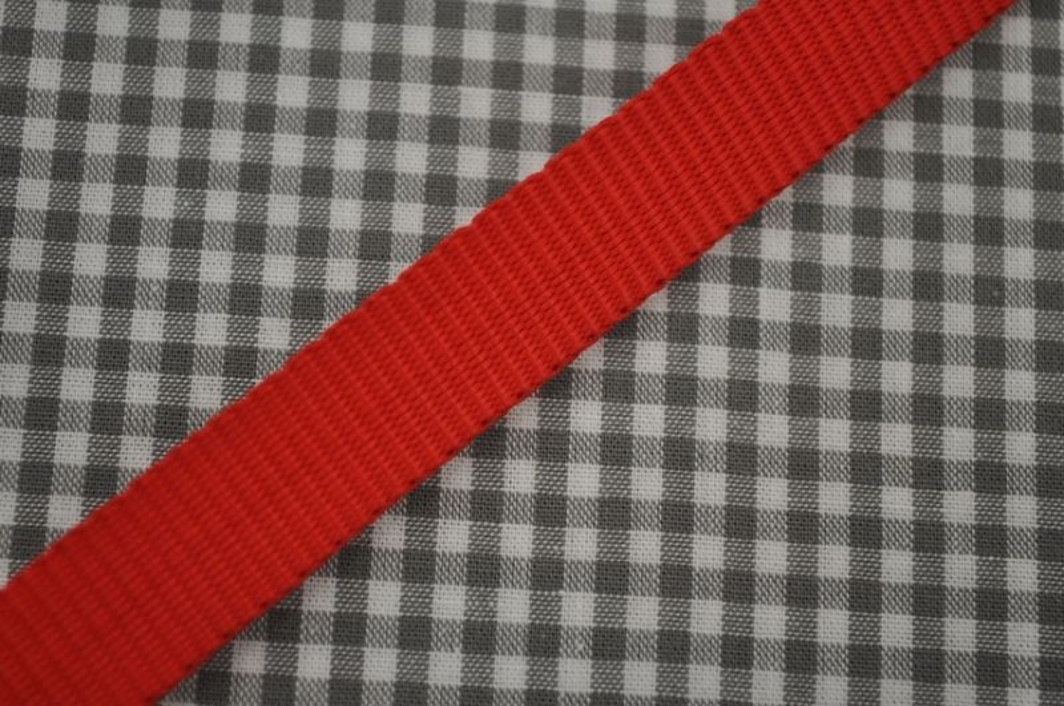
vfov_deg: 18.9
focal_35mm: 72
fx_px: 2125
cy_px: 353
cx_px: 532
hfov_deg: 28.1
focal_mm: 48
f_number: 5.3
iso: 560
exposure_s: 1/60
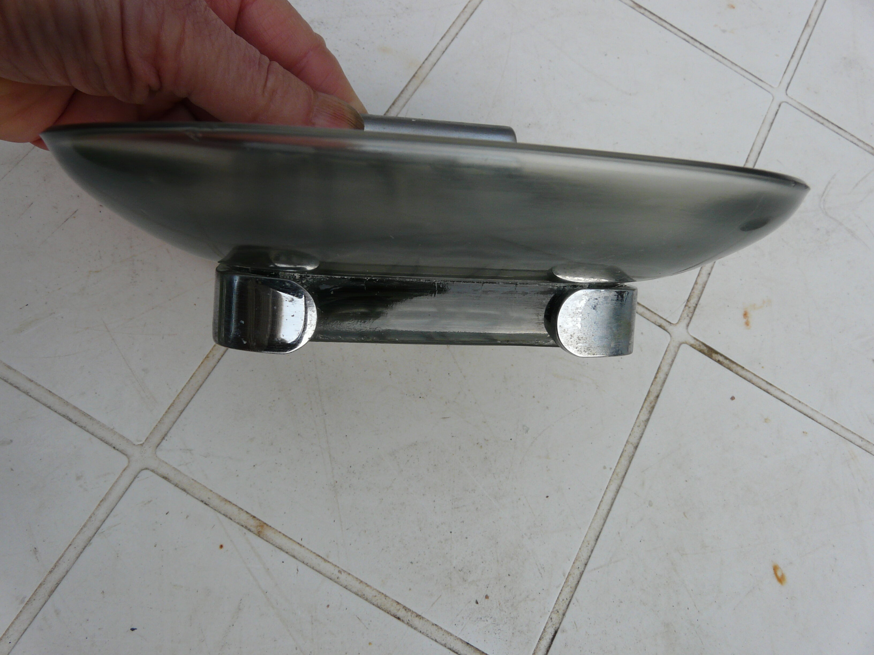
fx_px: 707
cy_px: 328
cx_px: 437
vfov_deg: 49.7
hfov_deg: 63.4
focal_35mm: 28
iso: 100
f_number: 4
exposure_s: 1/160
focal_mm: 4.6
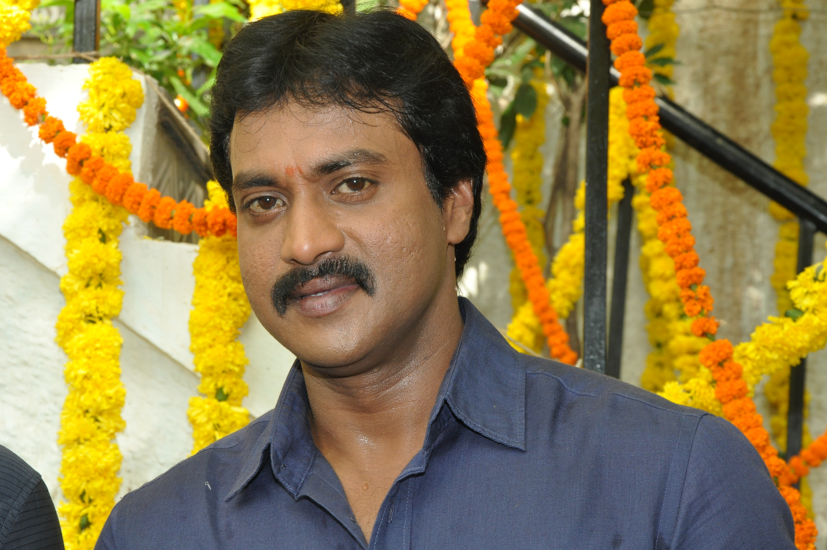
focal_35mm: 105
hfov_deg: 19.5
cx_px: 414
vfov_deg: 13.0
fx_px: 2409
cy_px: 275
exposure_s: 1/200
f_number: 11
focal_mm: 70
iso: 800
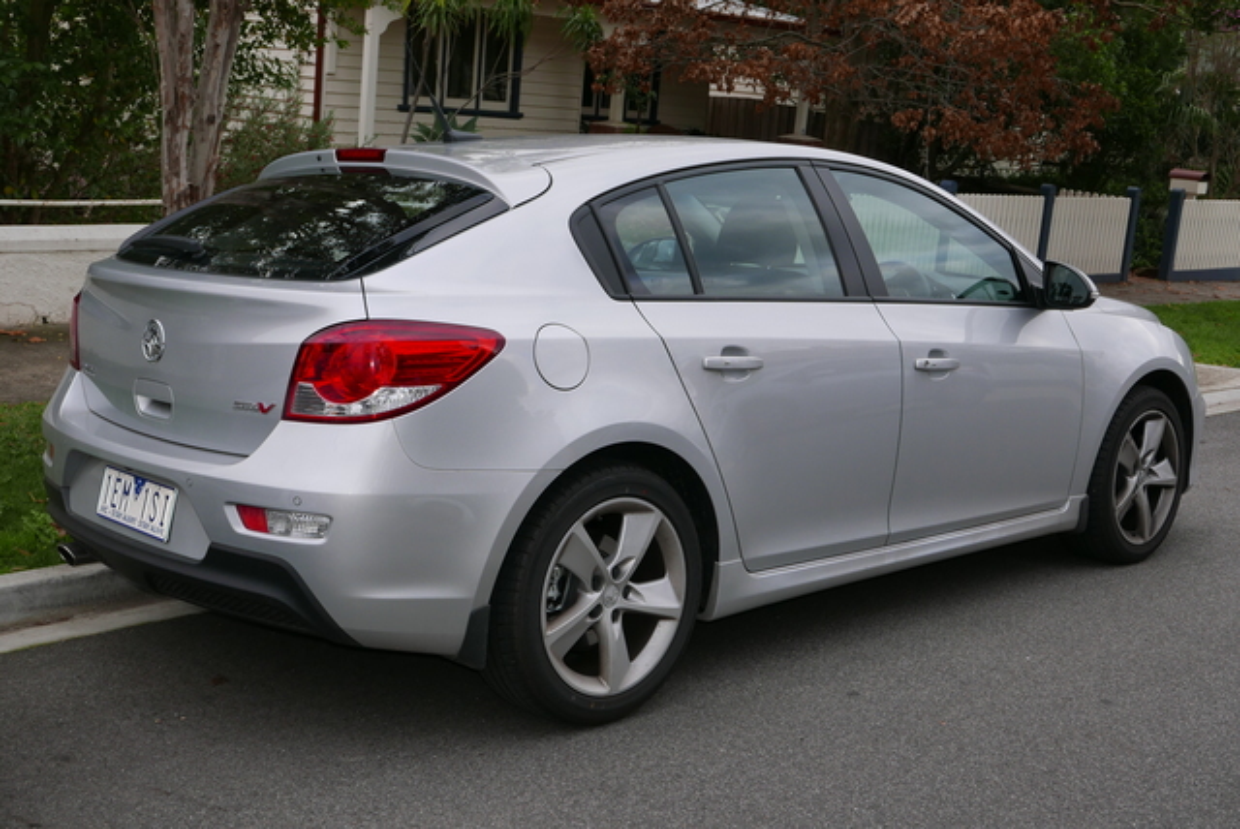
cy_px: 414
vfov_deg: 28.7
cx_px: 620
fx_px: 1620
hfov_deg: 41.9
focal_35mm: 47
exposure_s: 1/160
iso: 200
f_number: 5.6
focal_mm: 21.3
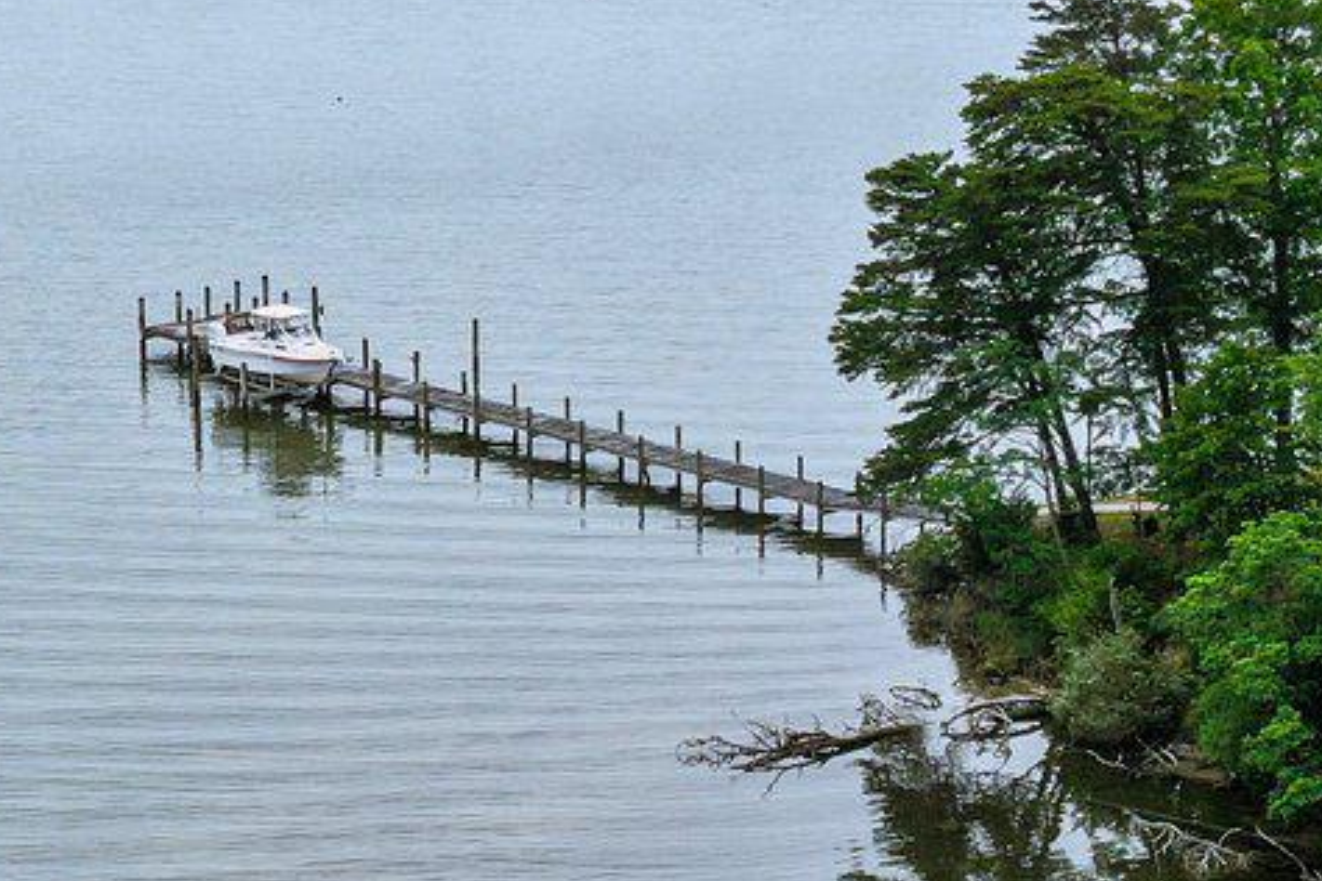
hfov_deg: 16.9
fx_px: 4443
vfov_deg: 11.3
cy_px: 431
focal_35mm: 121
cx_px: 675
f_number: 3.5
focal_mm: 10.26
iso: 100
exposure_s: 1/50
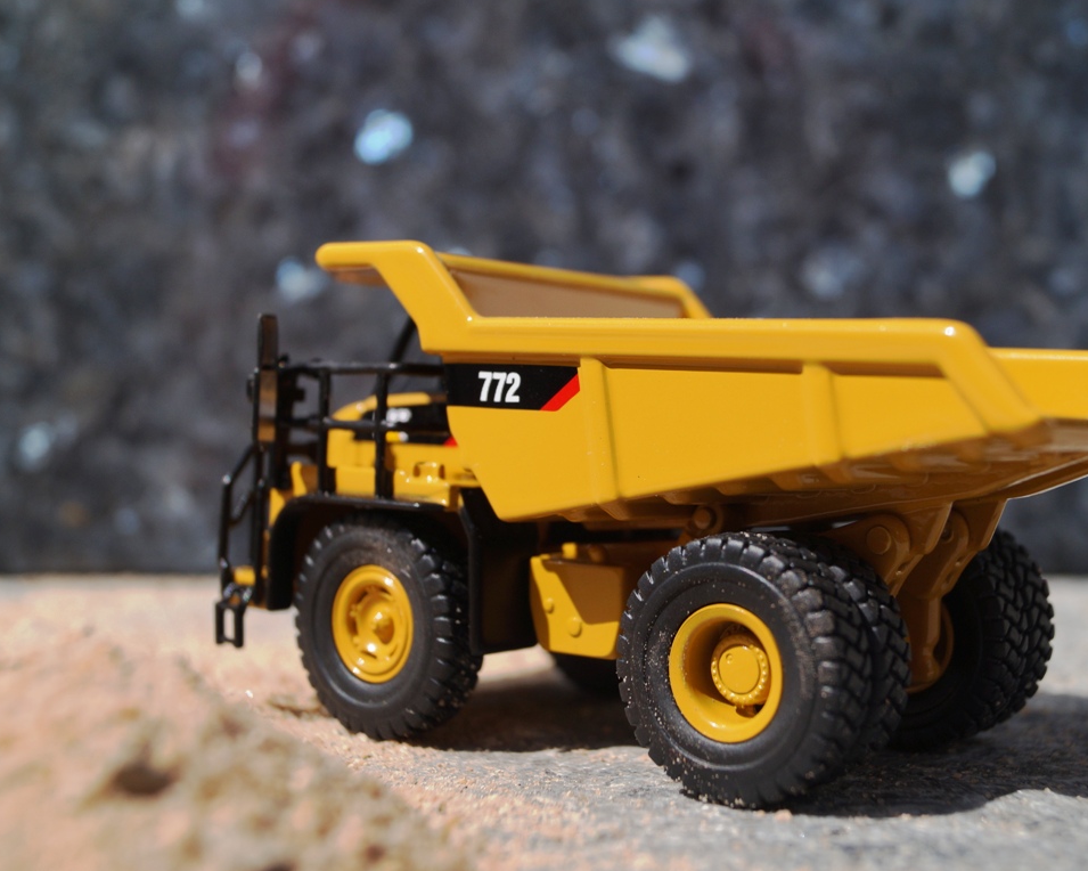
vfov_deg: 29.7
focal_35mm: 51
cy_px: 437
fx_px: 1642
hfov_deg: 36.5
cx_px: 656
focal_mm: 30
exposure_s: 1/800
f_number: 6.3
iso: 100
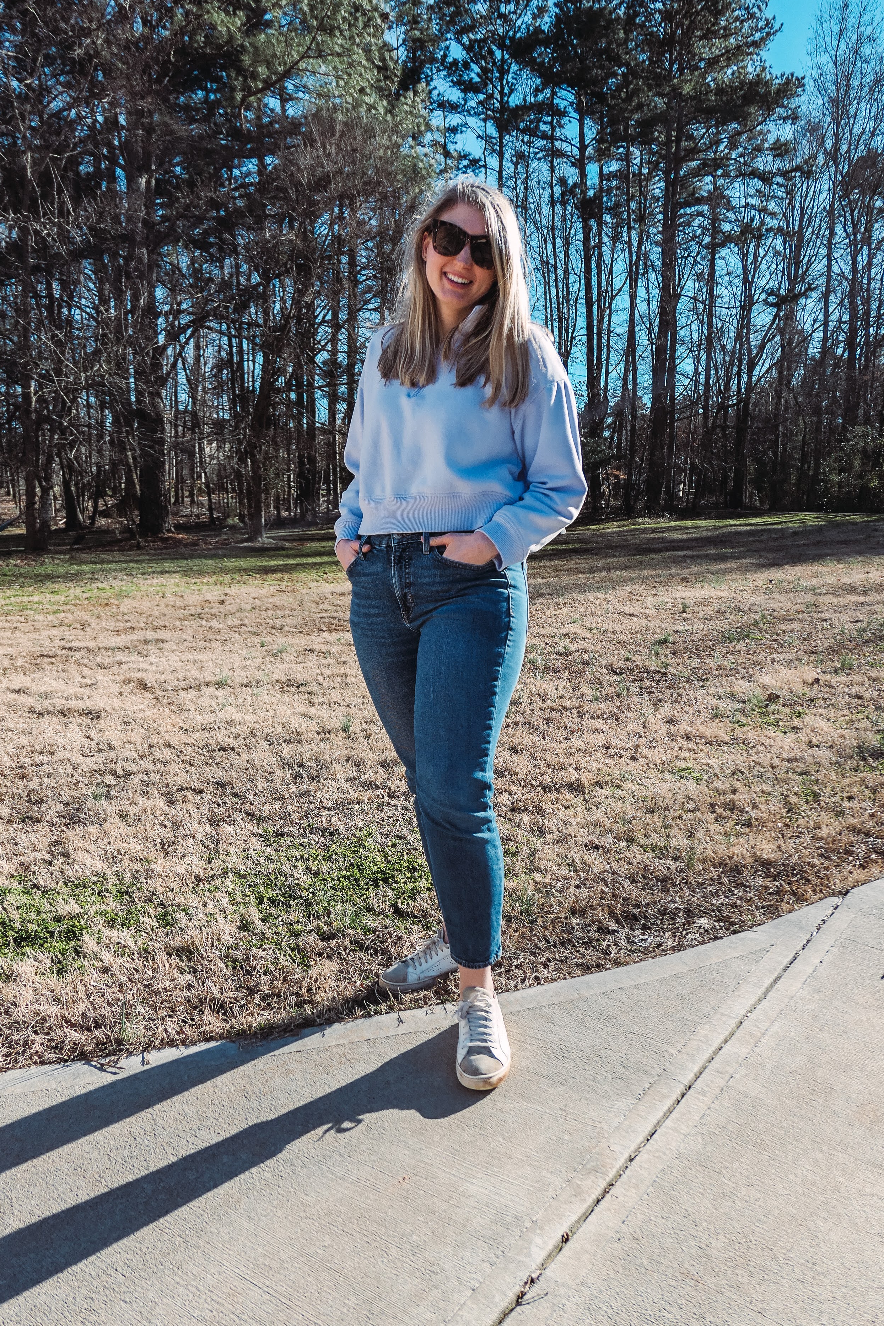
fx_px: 921
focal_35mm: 25
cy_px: 675
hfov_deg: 51.3
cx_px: 448
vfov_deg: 71.5
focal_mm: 8.8
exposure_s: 1/2500
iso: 125
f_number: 2.2
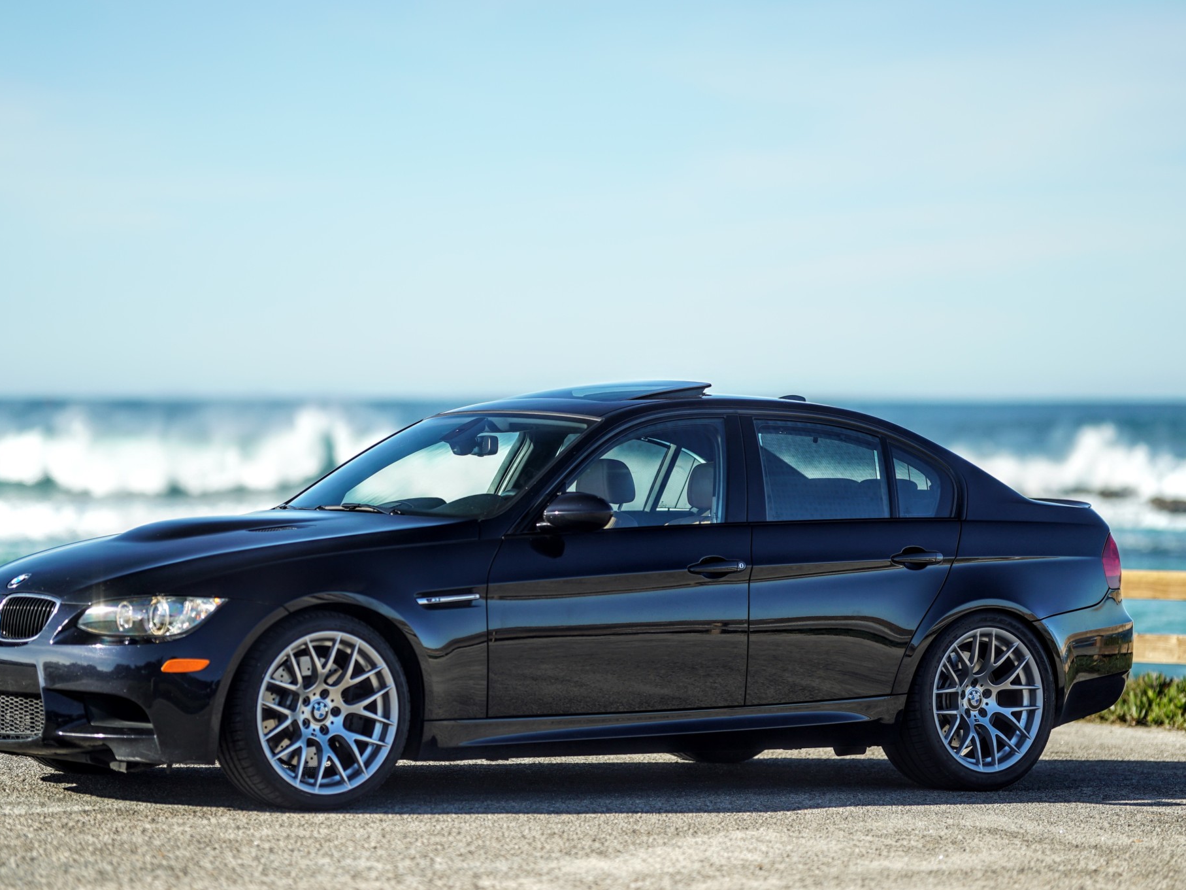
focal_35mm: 114
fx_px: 3906
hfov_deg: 17.3
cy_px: 446
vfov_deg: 13.0
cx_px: 568
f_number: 1.4
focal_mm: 105
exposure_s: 1/4000
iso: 100
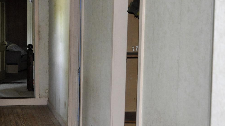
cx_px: 34
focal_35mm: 81
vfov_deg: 14.9
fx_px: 484
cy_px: 65
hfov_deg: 25.6
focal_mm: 25
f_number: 4
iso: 800
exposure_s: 1/60
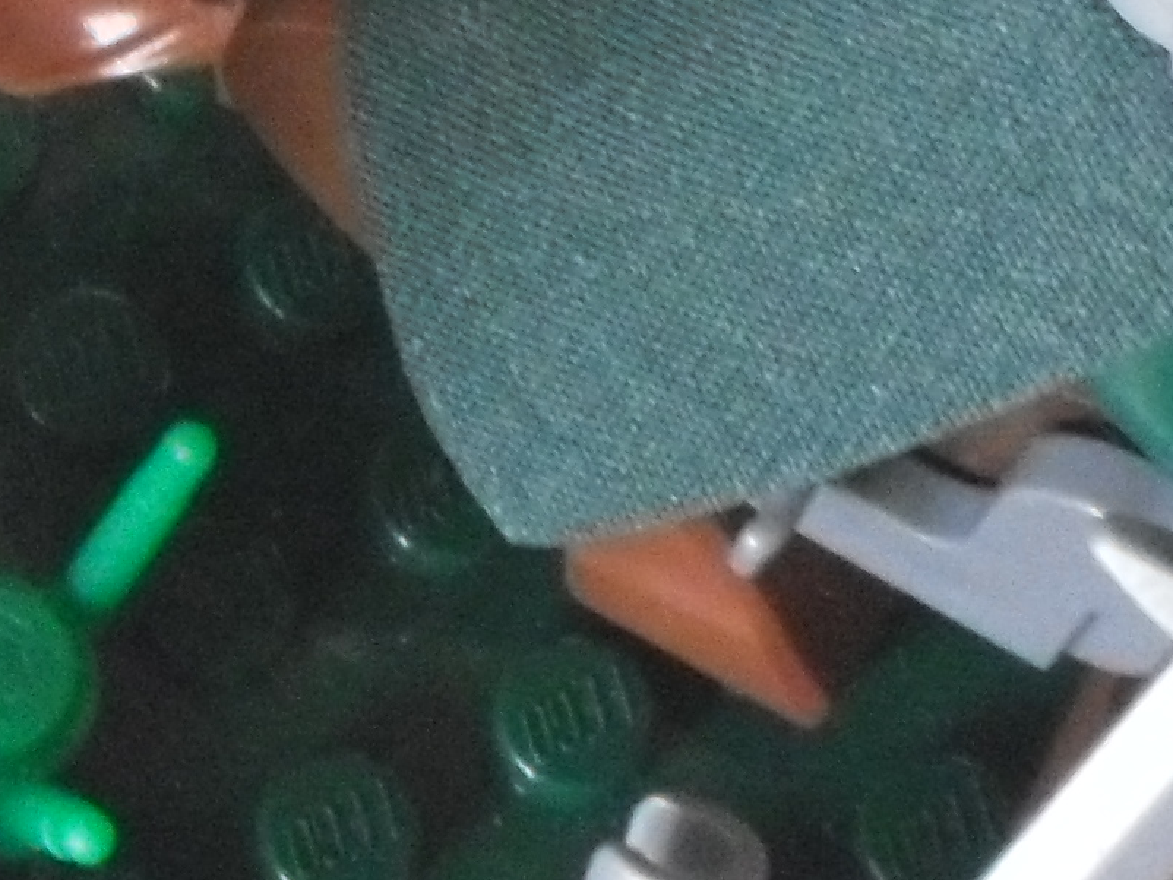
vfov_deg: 4.2
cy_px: 262
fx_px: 11999
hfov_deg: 5.6
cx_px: -7
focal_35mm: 354
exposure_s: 1/22
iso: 800
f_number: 6.1
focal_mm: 12.76
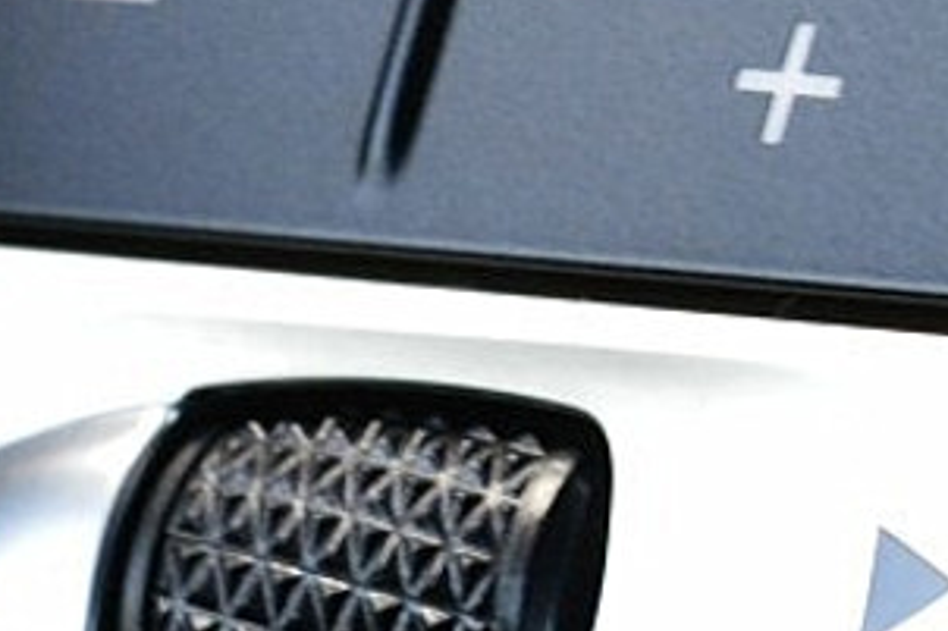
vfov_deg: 2.6
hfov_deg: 3.9
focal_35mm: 524
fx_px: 13795
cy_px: 283
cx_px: 57
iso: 720
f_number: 8
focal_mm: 55
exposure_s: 1/60
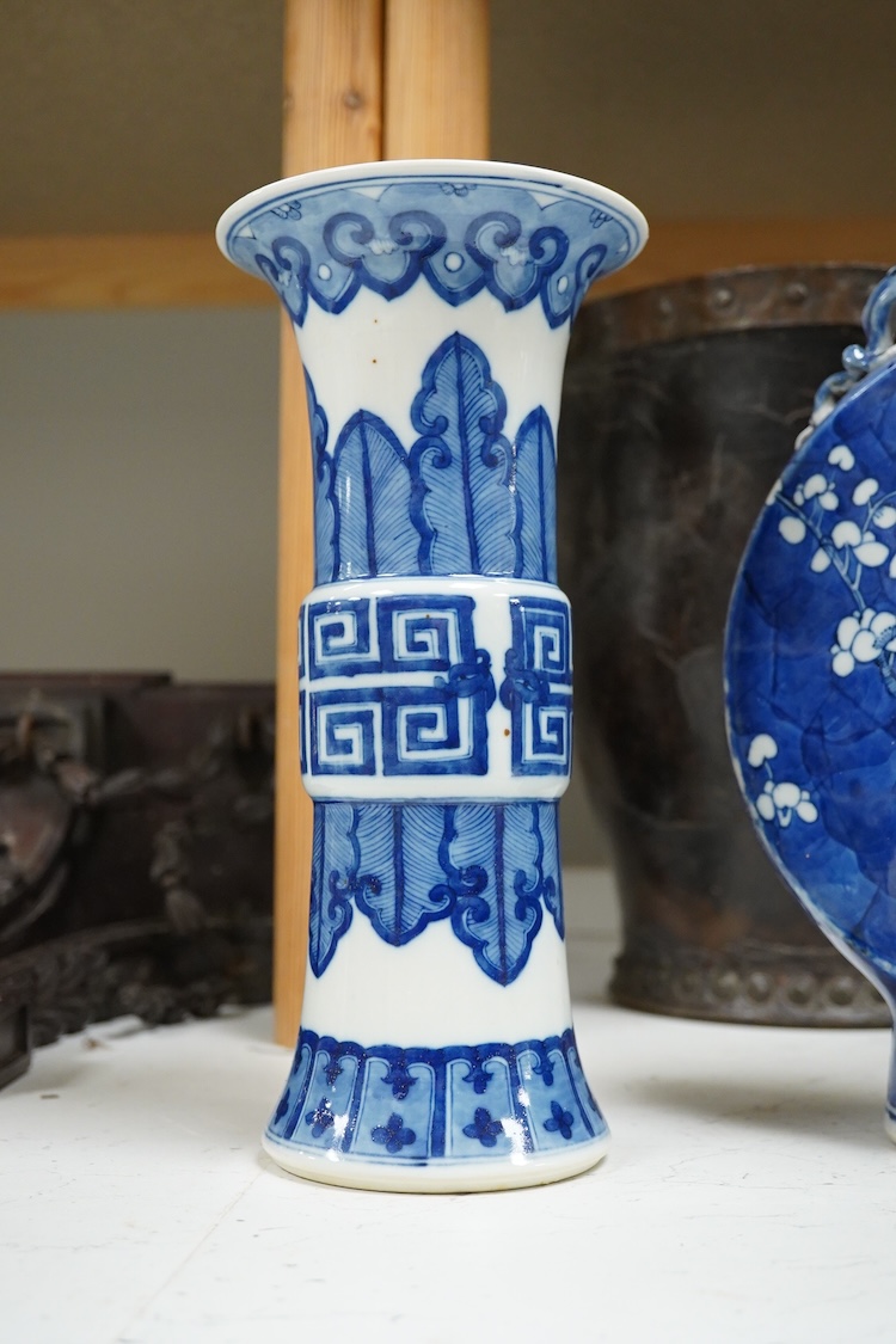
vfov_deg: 43.6
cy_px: 672
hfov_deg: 29.9
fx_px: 1680
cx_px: 448
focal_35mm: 45
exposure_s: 1/160
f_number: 7.1
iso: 2500
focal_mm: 30
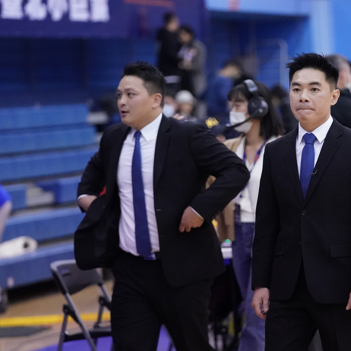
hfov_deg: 8.6
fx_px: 2317
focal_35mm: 202
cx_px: 279
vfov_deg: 8.7
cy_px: 149
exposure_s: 1/1600
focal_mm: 116
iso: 8000
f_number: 2.8
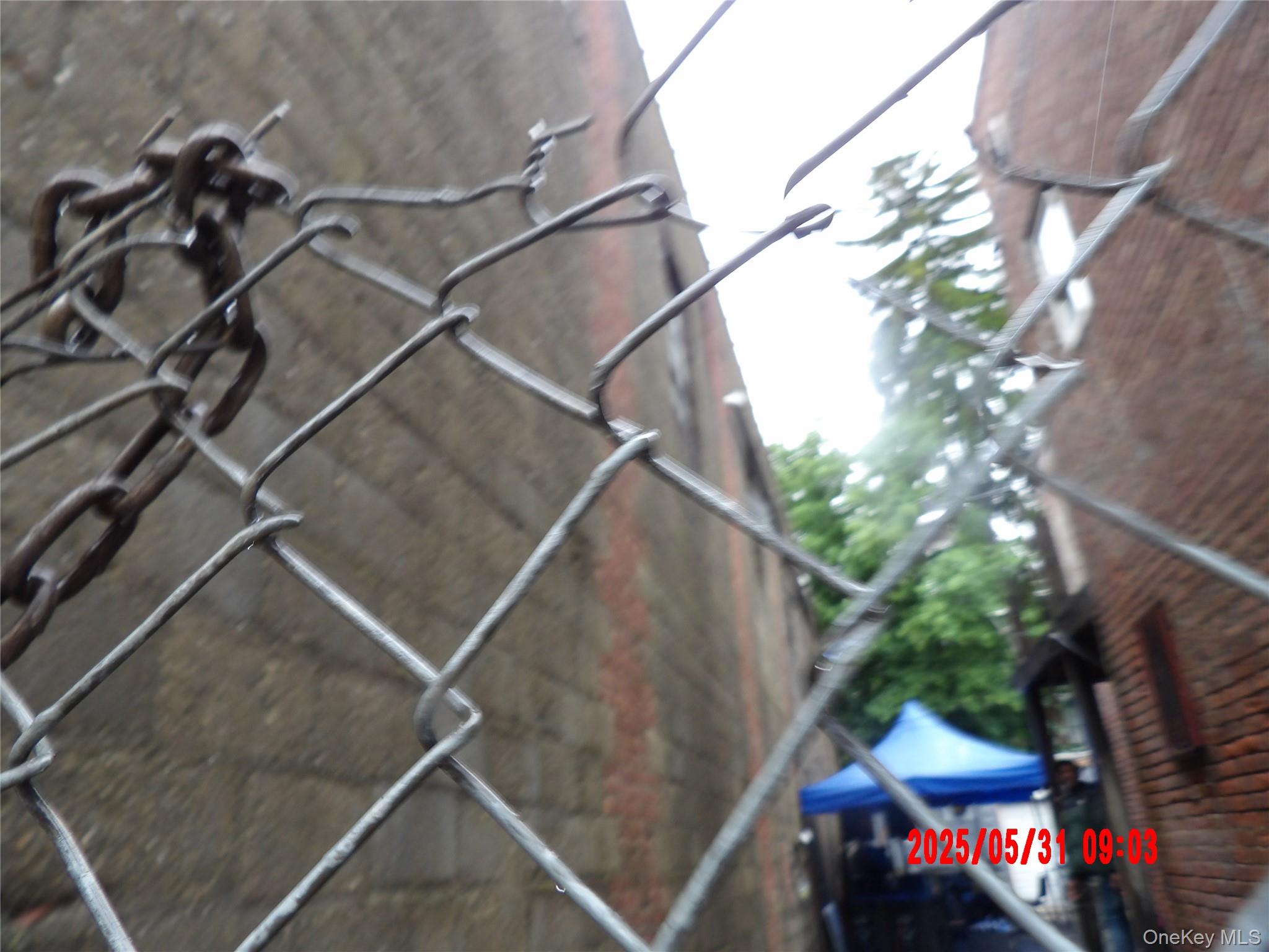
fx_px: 880
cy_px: 476
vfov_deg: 56.8
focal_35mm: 24
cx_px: 634
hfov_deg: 71.6
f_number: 3.2
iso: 100
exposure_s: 1/59
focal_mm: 4.3
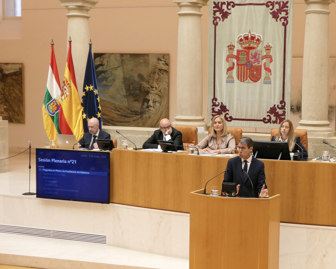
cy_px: 160
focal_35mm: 57
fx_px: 567
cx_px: 253
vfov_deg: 26.6
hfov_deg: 32.4
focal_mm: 14.6
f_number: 4.2
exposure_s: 1/100
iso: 800
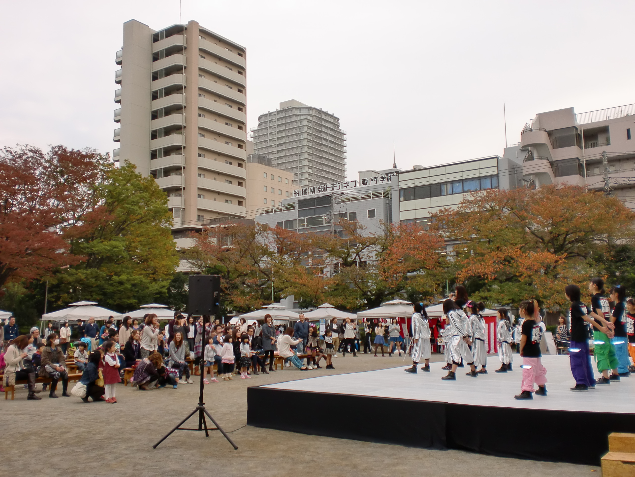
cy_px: 238
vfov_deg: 40.7
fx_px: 642
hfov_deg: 52.6
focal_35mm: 35
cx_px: 318
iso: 64
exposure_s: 1/160
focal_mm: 6.3
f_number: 3.1
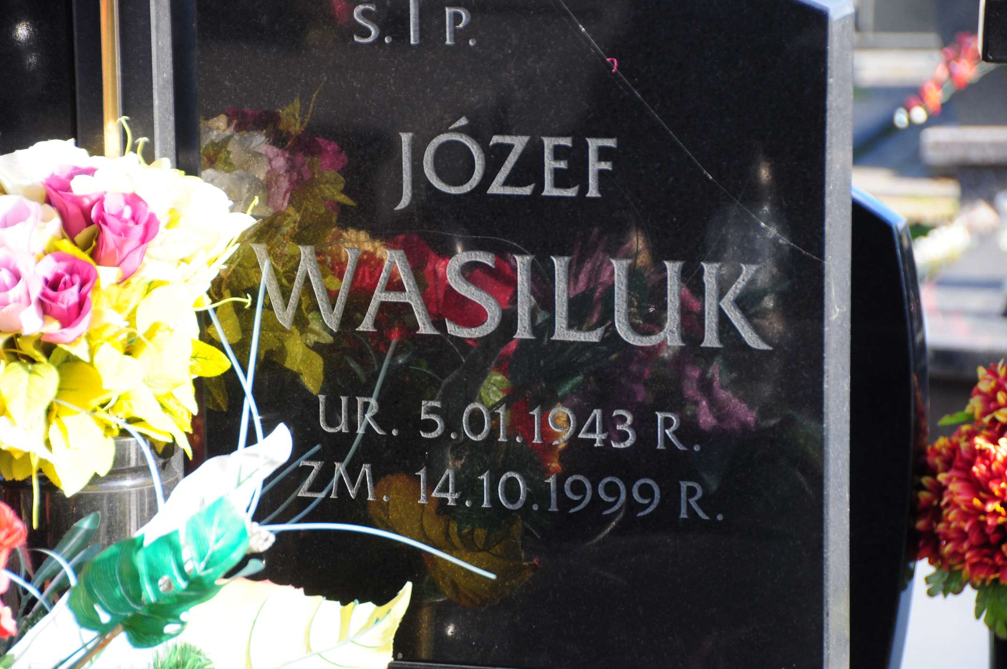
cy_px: 334
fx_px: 4694
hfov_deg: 12.2
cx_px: 504
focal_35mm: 168
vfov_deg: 8.2
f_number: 7.1
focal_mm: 112
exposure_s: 1/250
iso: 320
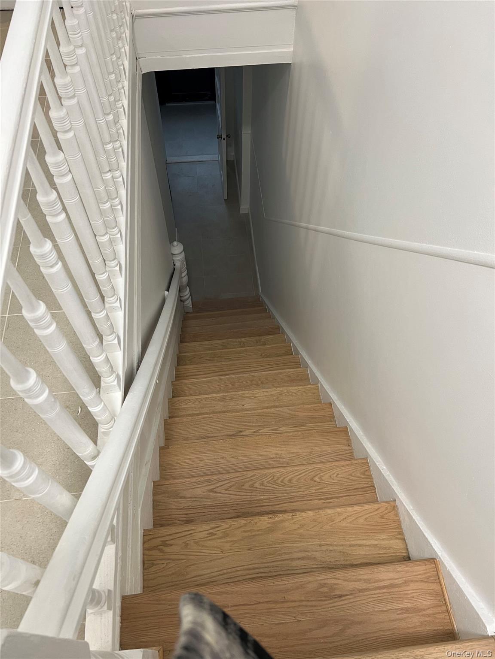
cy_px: 330
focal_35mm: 26
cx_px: 248
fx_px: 496
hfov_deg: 53.1
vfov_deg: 67.3
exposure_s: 1/60
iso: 100
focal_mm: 5.7
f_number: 1.5
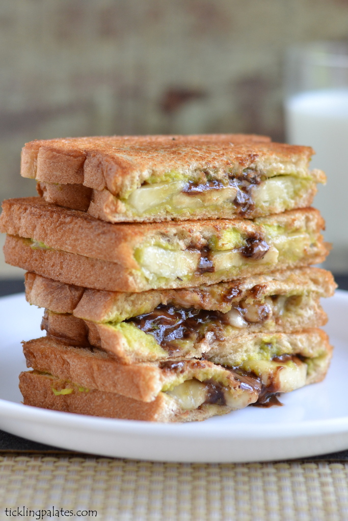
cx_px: 174
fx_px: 1087
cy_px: 260
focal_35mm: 75
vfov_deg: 27.0
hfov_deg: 18.2
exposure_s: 1/160
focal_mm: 50
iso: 400
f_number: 3.2
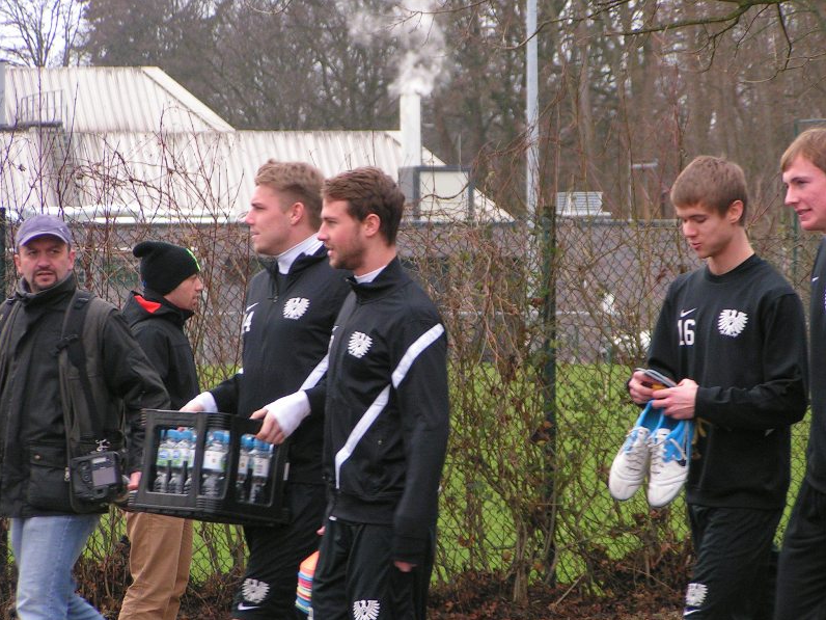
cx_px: 412
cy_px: 311
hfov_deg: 10.5
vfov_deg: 7.9
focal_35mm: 189
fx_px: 4510
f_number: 3.5
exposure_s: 1/200
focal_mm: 28.8
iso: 160
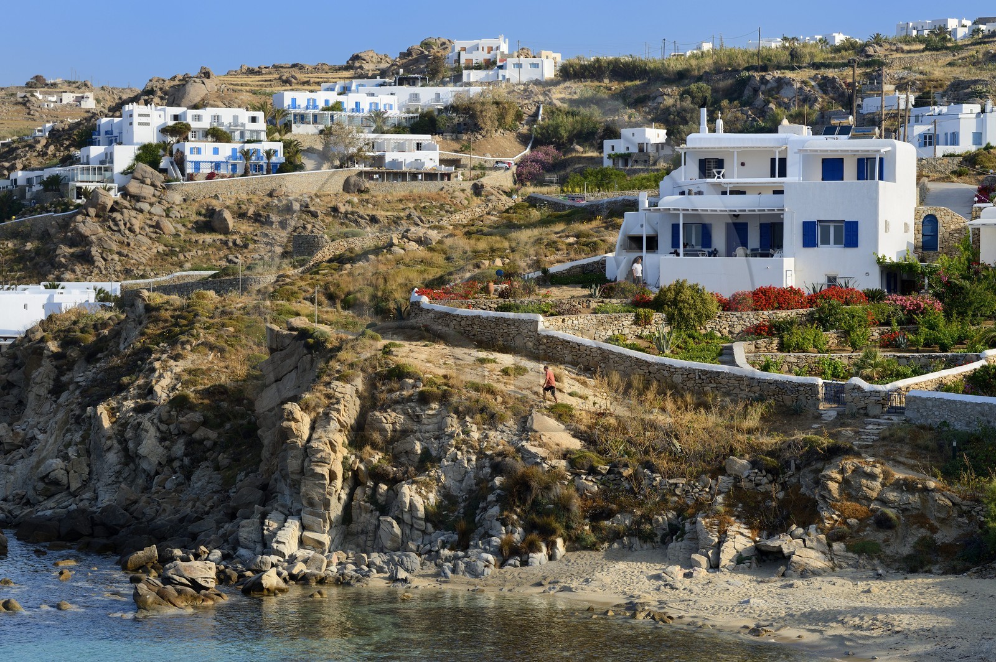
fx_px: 2820
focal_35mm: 102
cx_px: 498
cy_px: 331
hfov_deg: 20.0
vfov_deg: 13.4
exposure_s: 1/250
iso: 200
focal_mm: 102
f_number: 9
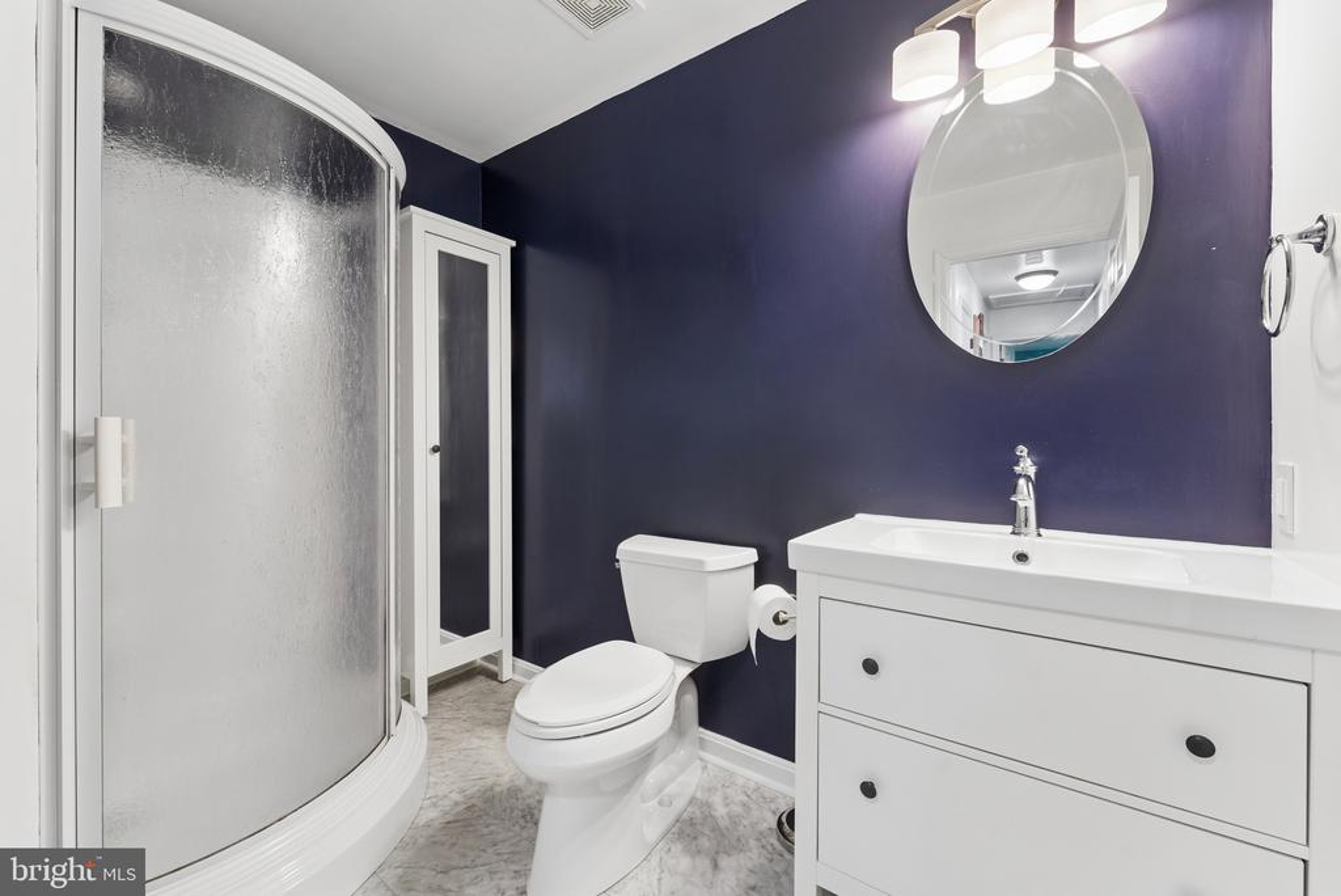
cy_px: 448
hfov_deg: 104.2
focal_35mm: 14
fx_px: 522
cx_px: 670
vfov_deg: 81.3
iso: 1000
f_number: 7.1
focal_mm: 14
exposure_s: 1/25
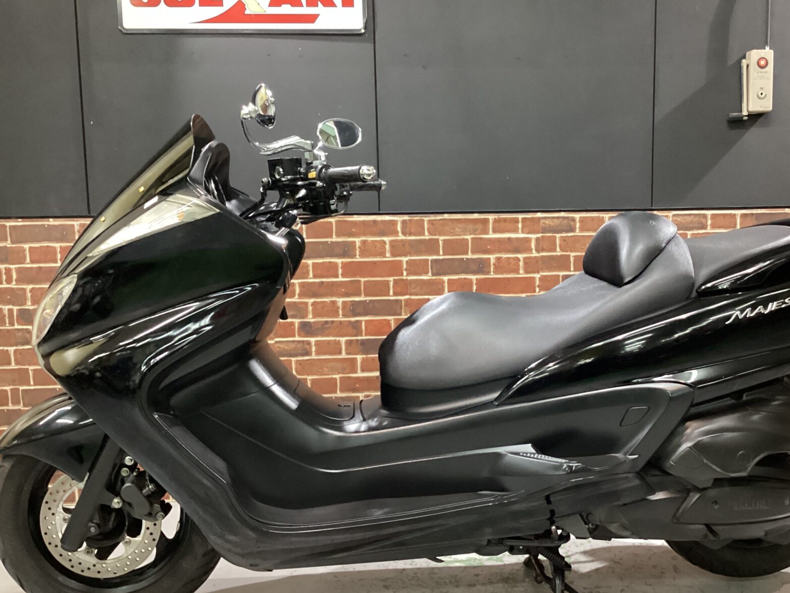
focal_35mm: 38
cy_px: 312
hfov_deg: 48.8
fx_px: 867
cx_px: 456
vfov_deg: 37.7
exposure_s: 1/30
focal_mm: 3.3
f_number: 2.4
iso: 400
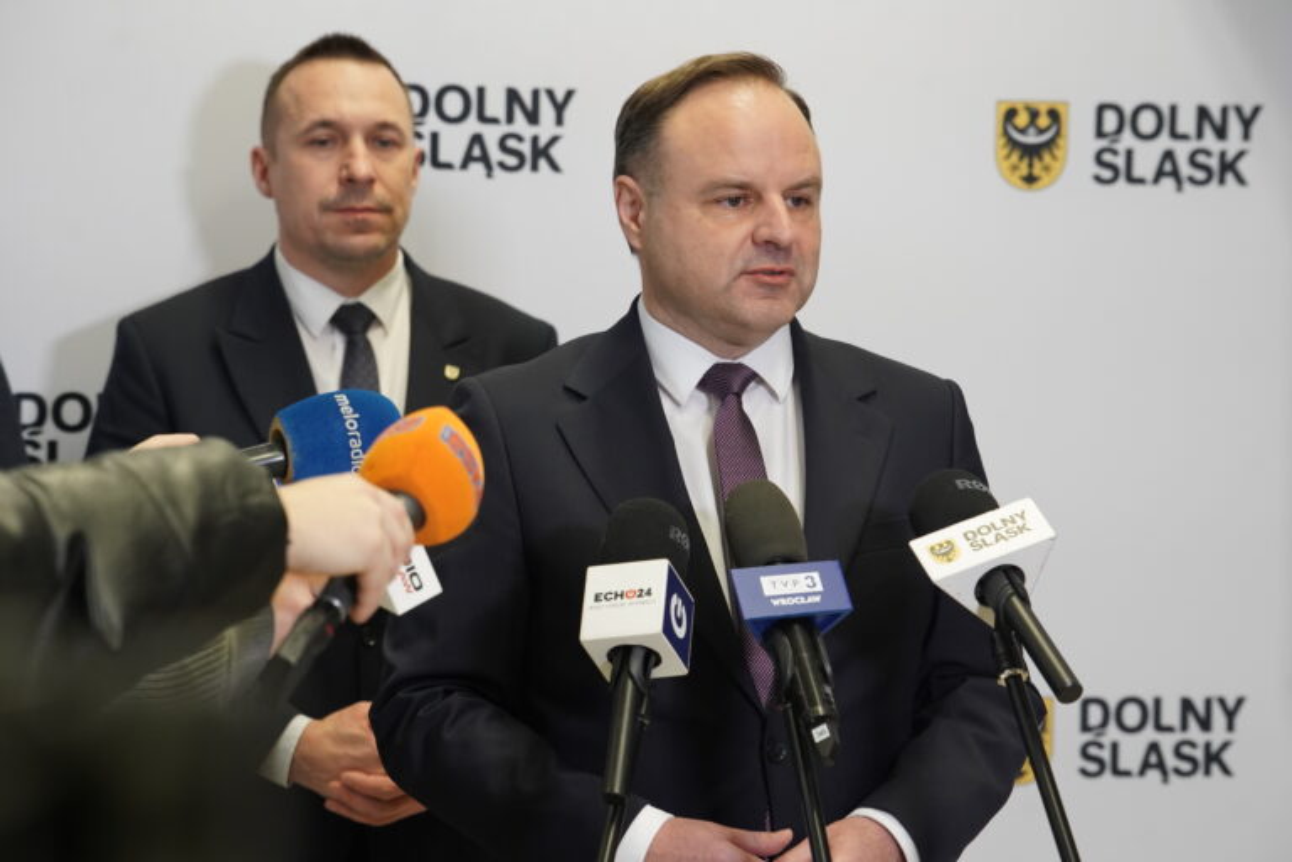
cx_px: 646
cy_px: 431
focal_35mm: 105
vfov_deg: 13.0
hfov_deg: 19.5
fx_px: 3768
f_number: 5.6
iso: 4000
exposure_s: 1/250
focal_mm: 105
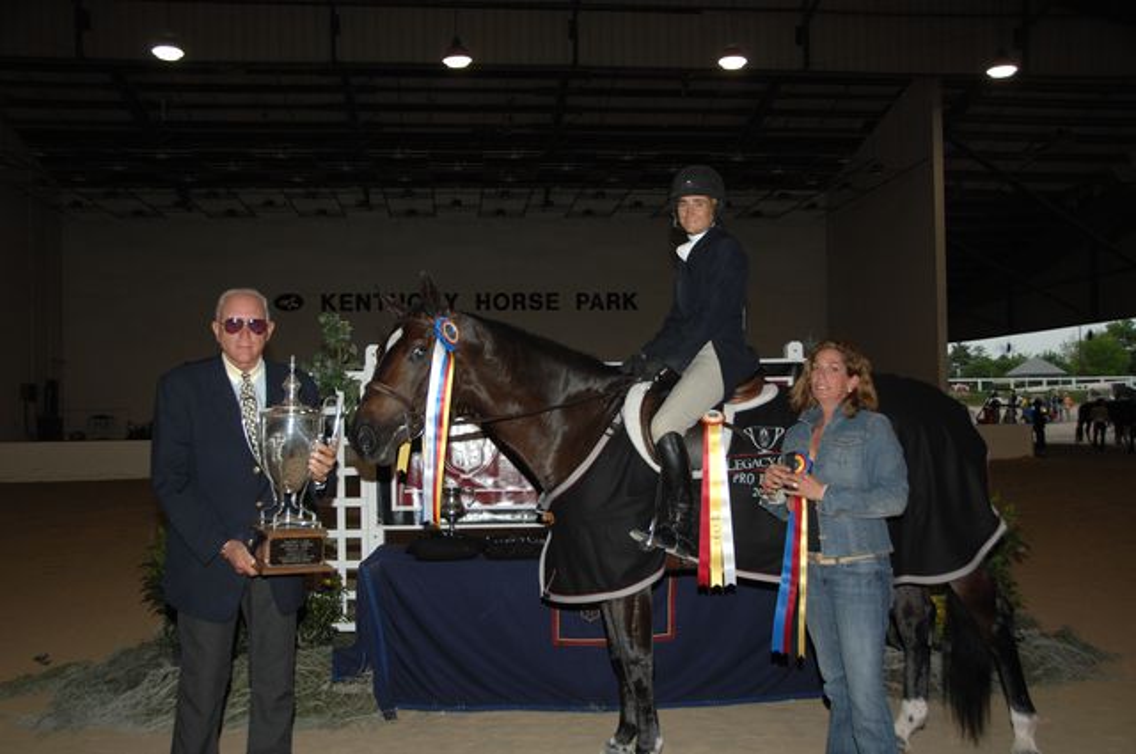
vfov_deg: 39.9
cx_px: 568
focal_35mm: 33
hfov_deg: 57.3
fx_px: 1040
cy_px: 377
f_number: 3.8
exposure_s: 1/125
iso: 200
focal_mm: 22
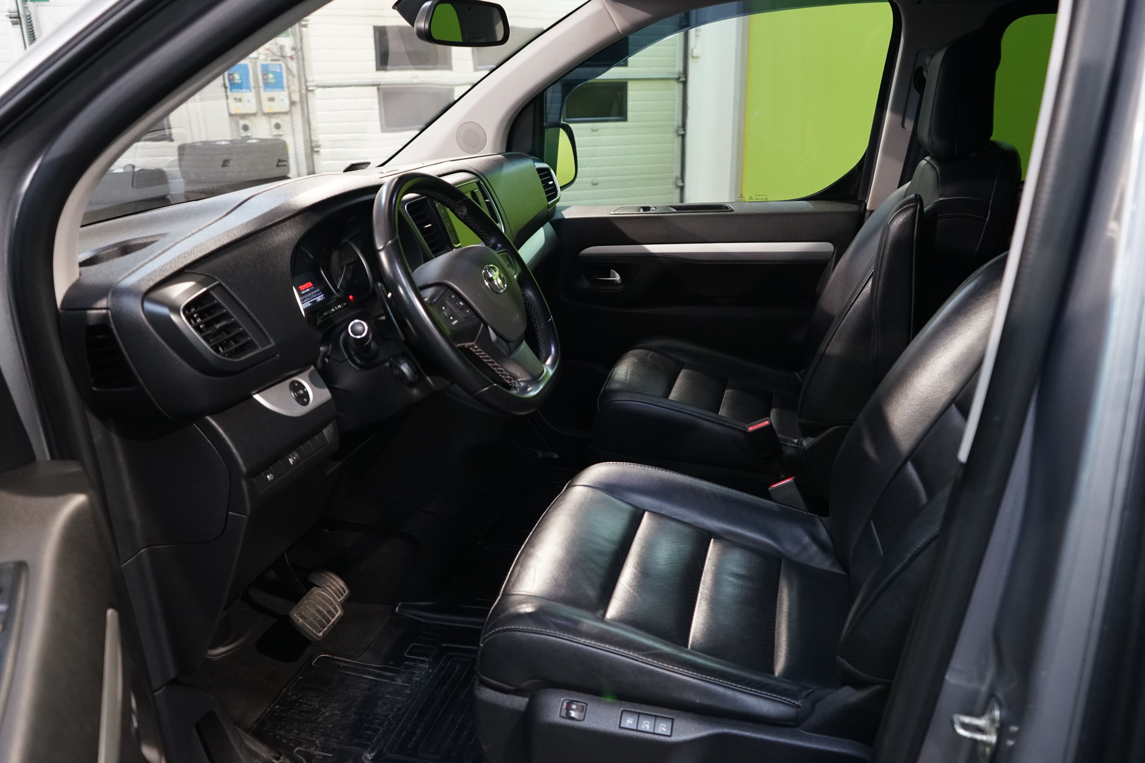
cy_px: 382
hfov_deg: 65.5
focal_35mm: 28
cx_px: 572
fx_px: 890
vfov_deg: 46.4
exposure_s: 1/30
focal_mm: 28
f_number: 4.5
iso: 2000
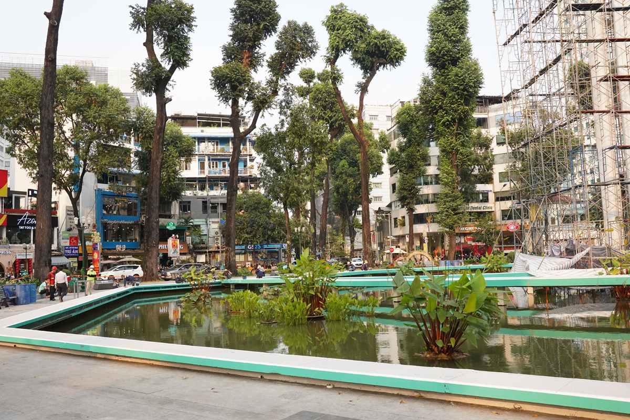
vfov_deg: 43.6
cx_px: 315
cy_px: 210
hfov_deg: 61.9
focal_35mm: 30
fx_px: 525
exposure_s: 1/500
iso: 4000
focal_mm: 30
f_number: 13
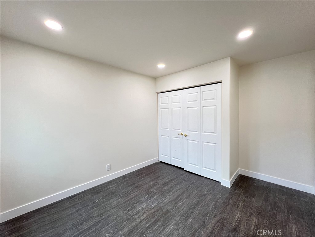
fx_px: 118
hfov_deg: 106.2
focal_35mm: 13
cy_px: 118
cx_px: 158
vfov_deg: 89.9
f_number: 1.8
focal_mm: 1.57
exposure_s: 1/120
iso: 200
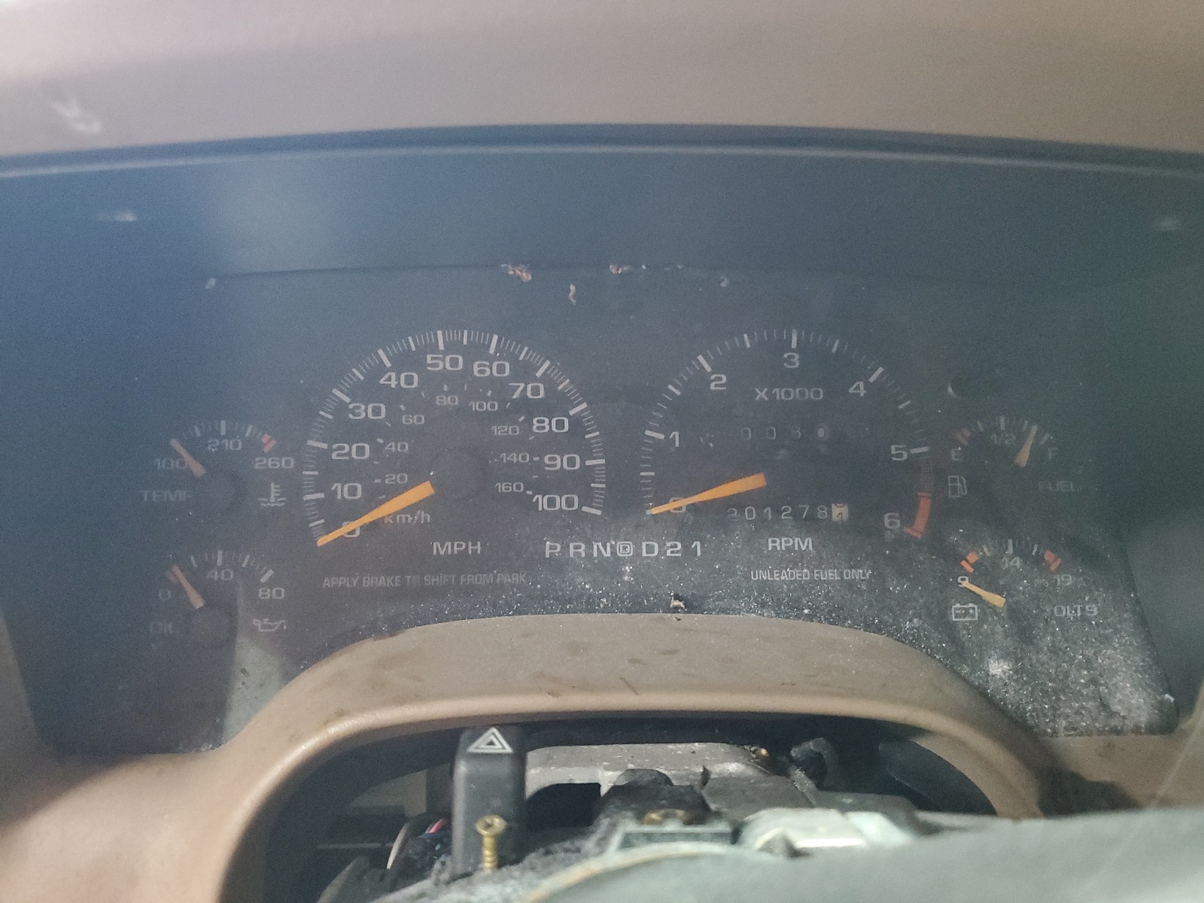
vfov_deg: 53.1
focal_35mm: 26
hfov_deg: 67.3
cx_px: 602
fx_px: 904
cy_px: 452
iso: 513
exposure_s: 1/15
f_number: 1.5
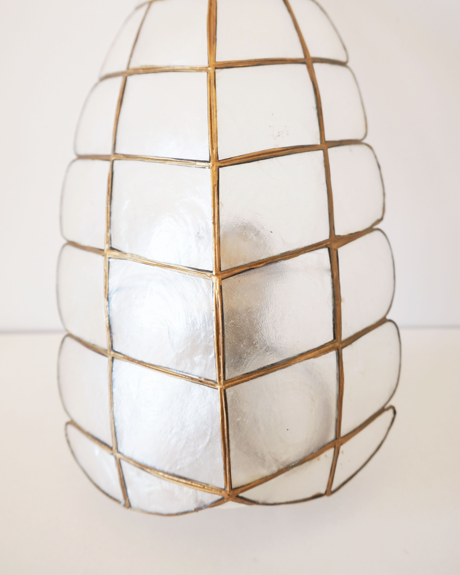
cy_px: 237
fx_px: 605
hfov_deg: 41.6
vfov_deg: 50.6
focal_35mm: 36
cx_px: 230
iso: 100
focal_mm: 21
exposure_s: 1/80
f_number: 4.5
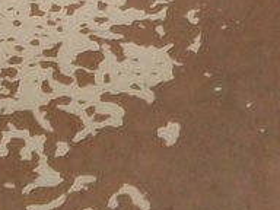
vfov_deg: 5.5
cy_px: -75
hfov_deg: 7.3
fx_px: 2168
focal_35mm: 268
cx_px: 380
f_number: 2.8
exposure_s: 1/60
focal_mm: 5.7
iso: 120
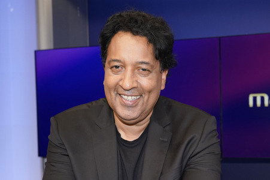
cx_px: 135
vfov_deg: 33.4
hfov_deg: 48.5
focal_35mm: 40
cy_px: 90
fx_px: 300
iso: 2000
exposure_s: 1/160
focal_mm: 40
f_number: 5
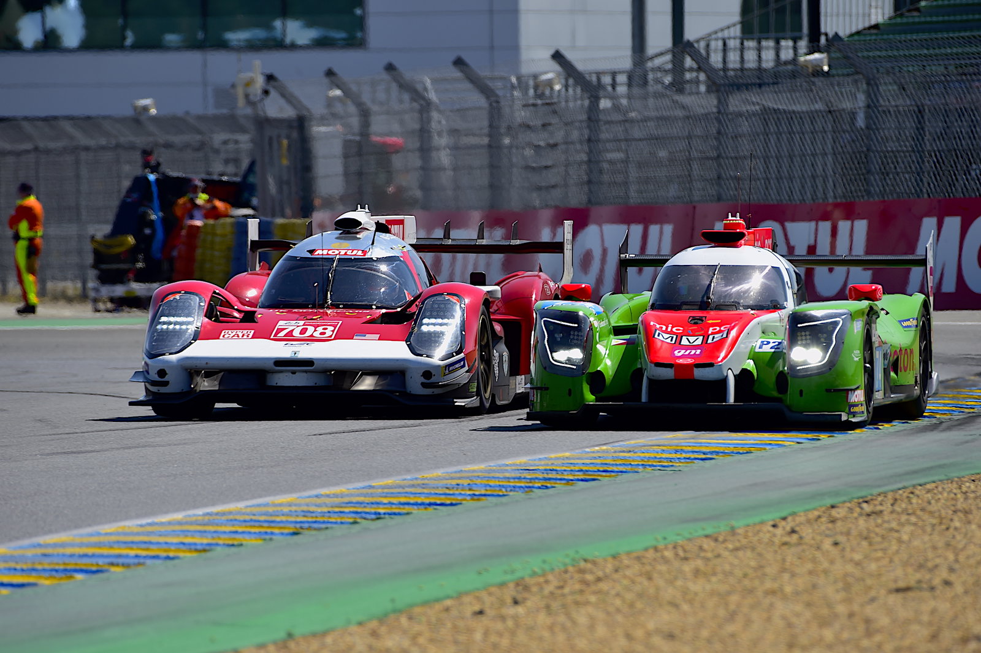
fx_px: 13617
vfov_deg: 2.7
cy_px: 326
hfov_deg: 4.1
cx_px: 490
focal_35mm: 500
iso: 100
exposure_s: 1/250
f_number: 9
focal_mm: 500
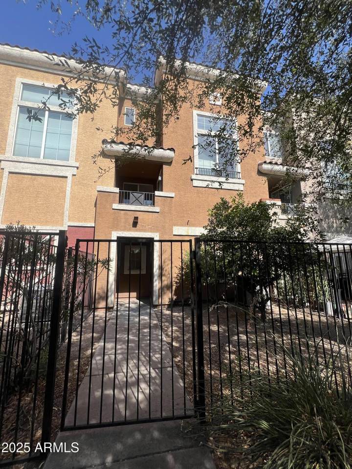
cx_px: 176
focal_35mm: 13
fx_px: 176
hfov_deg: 89.9
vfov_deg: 106.2
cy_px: 234
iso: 32
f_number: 1.8
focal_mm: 1.57
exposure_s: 1/1143
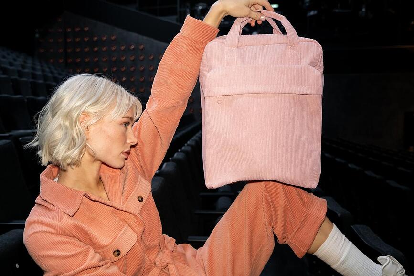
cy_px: 138
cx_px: 207
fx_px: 402
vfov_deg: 37.9
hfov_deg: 54.4
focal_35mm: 35
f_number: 5
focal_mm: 35
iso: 1600
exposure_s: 1/60
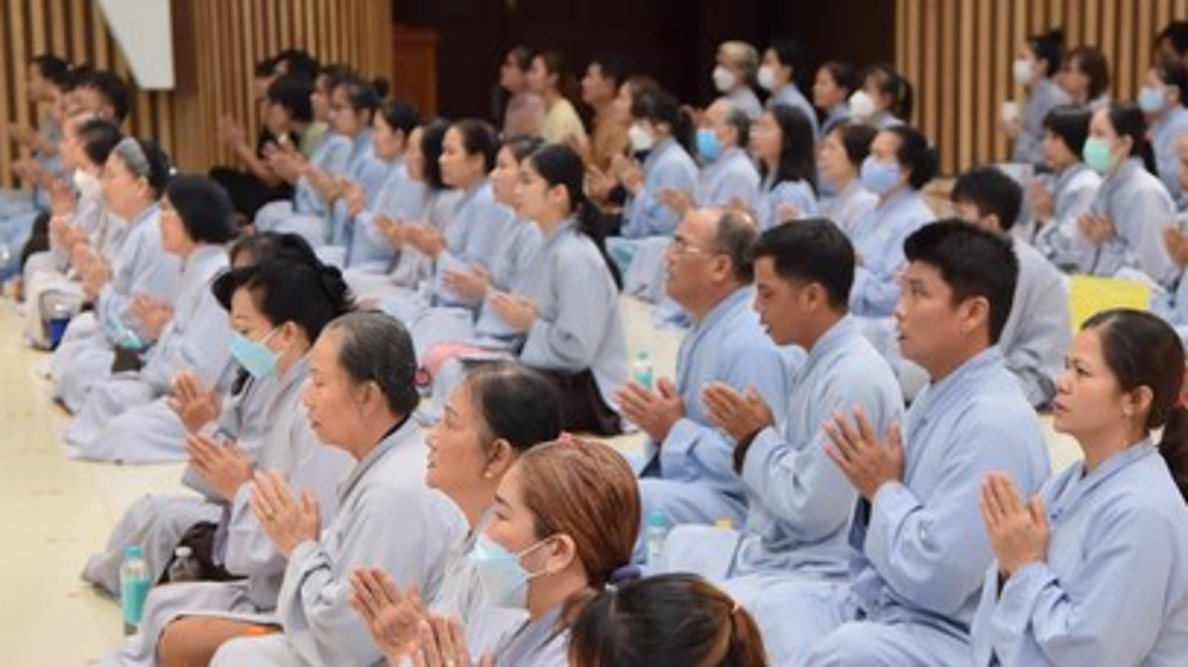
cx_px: 609
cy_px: 521
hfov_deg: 19.6
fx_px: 3432
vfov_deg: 11.1
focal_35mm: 109
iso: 1600
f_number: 4.5
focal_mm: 65
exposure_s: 1/160
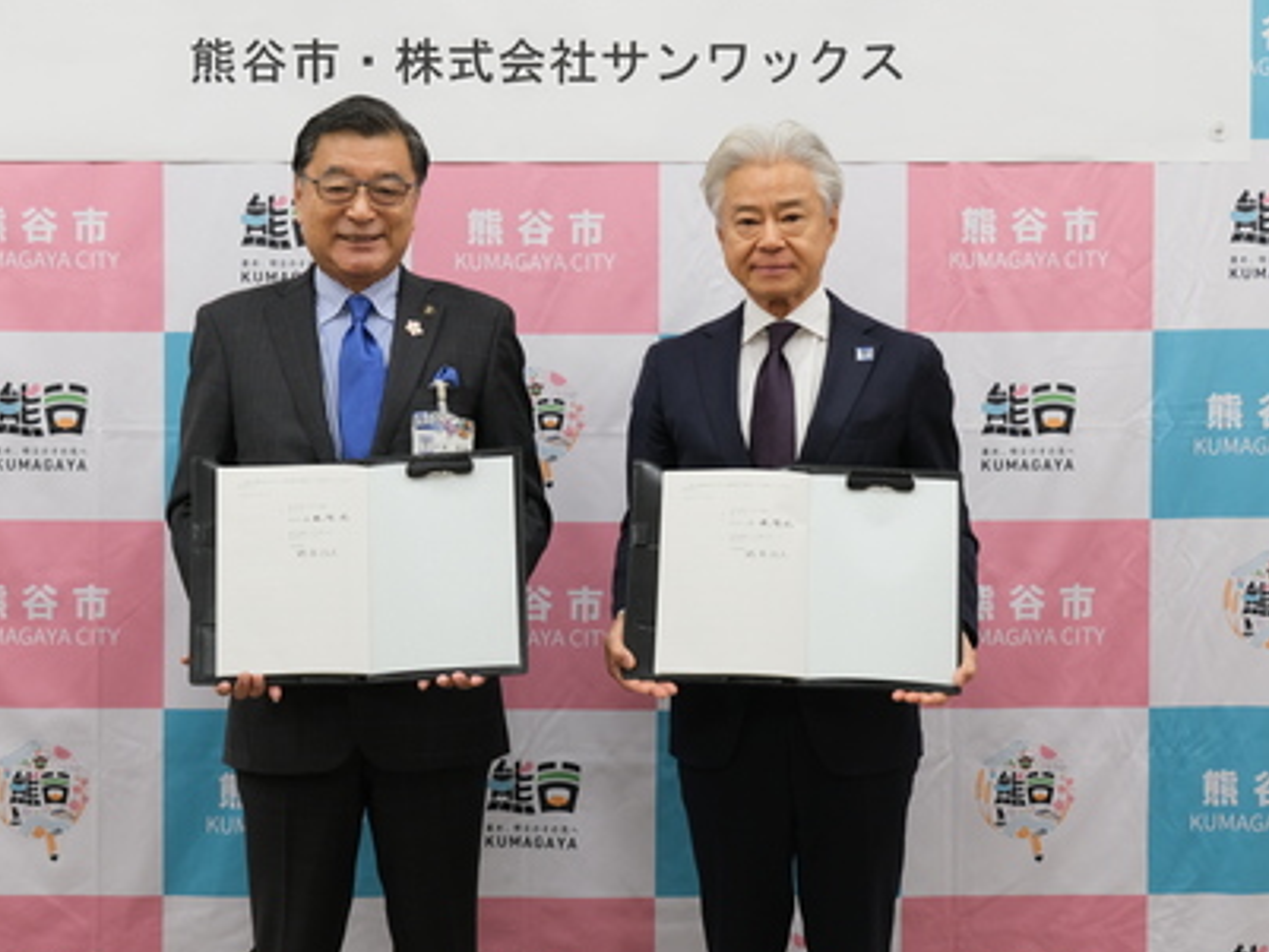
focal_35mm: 59
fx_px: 2164
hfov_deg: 32.6
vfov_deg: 24.8
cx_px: 528
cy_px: 440
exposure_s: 1/125
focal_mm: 27.4
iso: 800
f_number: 3.5
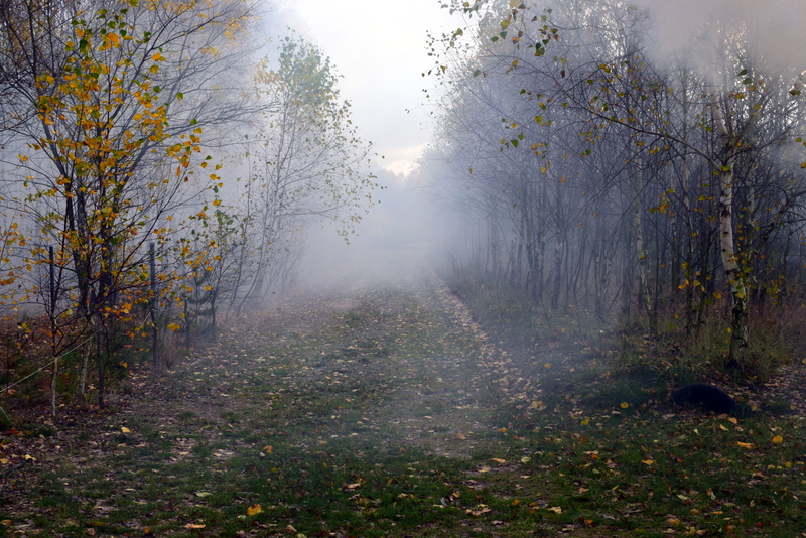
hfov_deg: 37.8
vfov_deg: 25.8
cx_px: 403
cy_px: 269
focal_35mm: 52
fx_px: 1176
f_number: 10
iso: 400
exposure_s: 1/250
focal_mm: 35
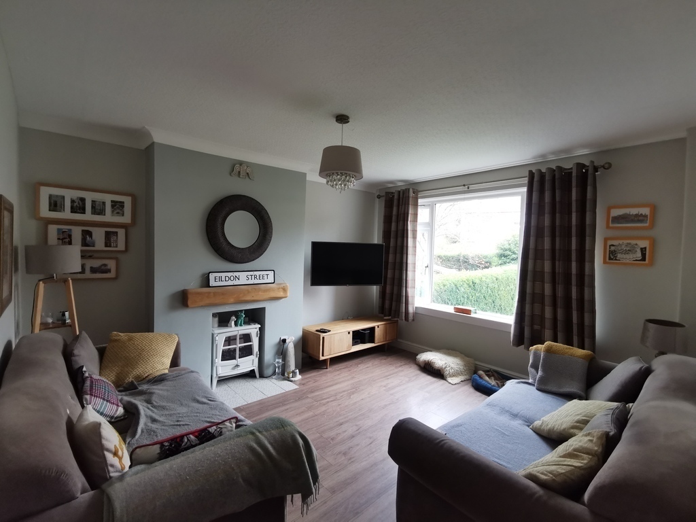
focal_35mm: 16
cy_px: 261
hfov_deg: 94.5
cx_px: 348
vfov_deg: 78.1
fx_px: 322
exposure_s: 1/33.3
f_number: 2.2
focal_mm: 2.35
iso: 200
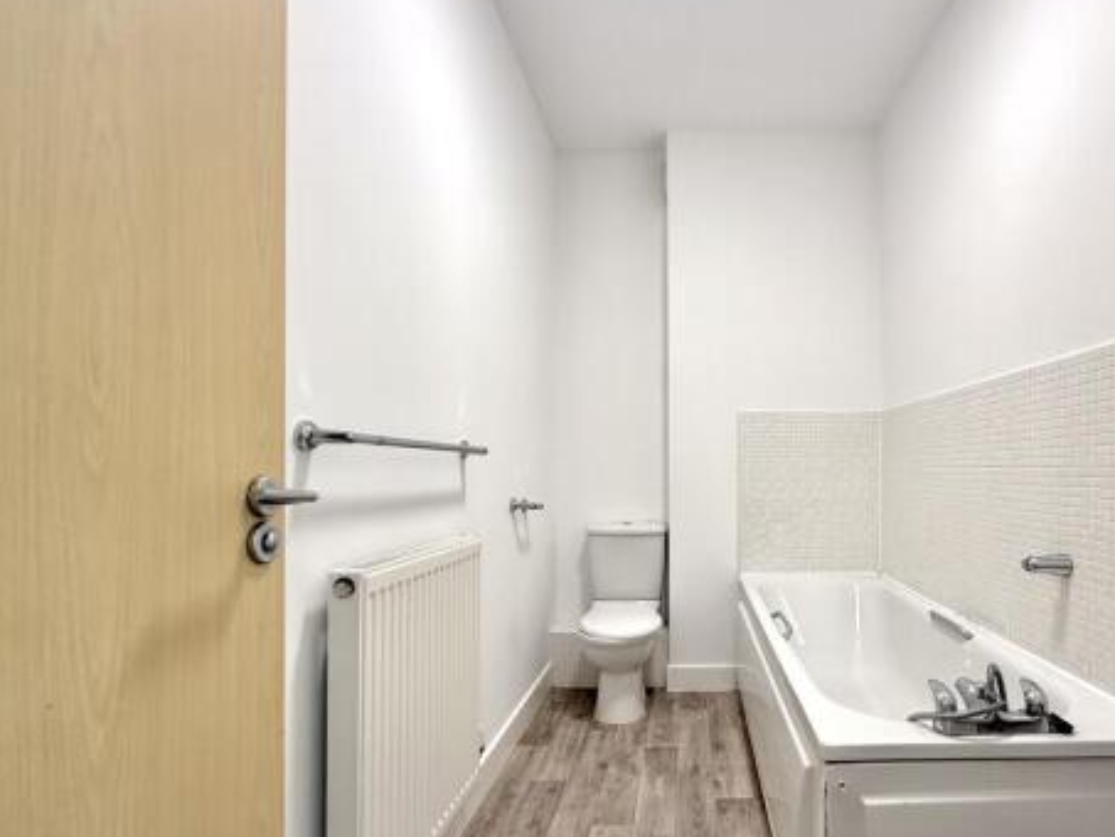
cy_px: 469
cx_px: 695
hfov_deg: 86.1
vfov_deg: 71.4
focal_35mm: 18
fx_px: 580
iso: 160
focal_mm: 2.22
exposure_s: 1/100
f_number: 2.2
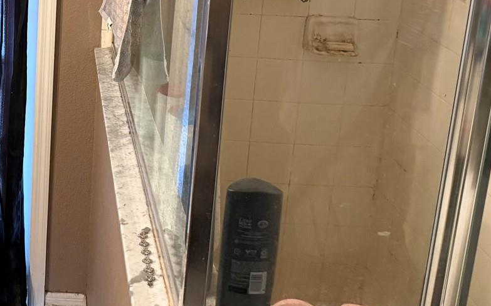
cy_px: -33
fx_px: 696
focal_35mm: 52
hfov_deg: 36.2
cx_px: 40
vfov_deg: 23.3
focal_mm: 6.76
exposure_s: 1/60
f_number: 1.78
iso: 500
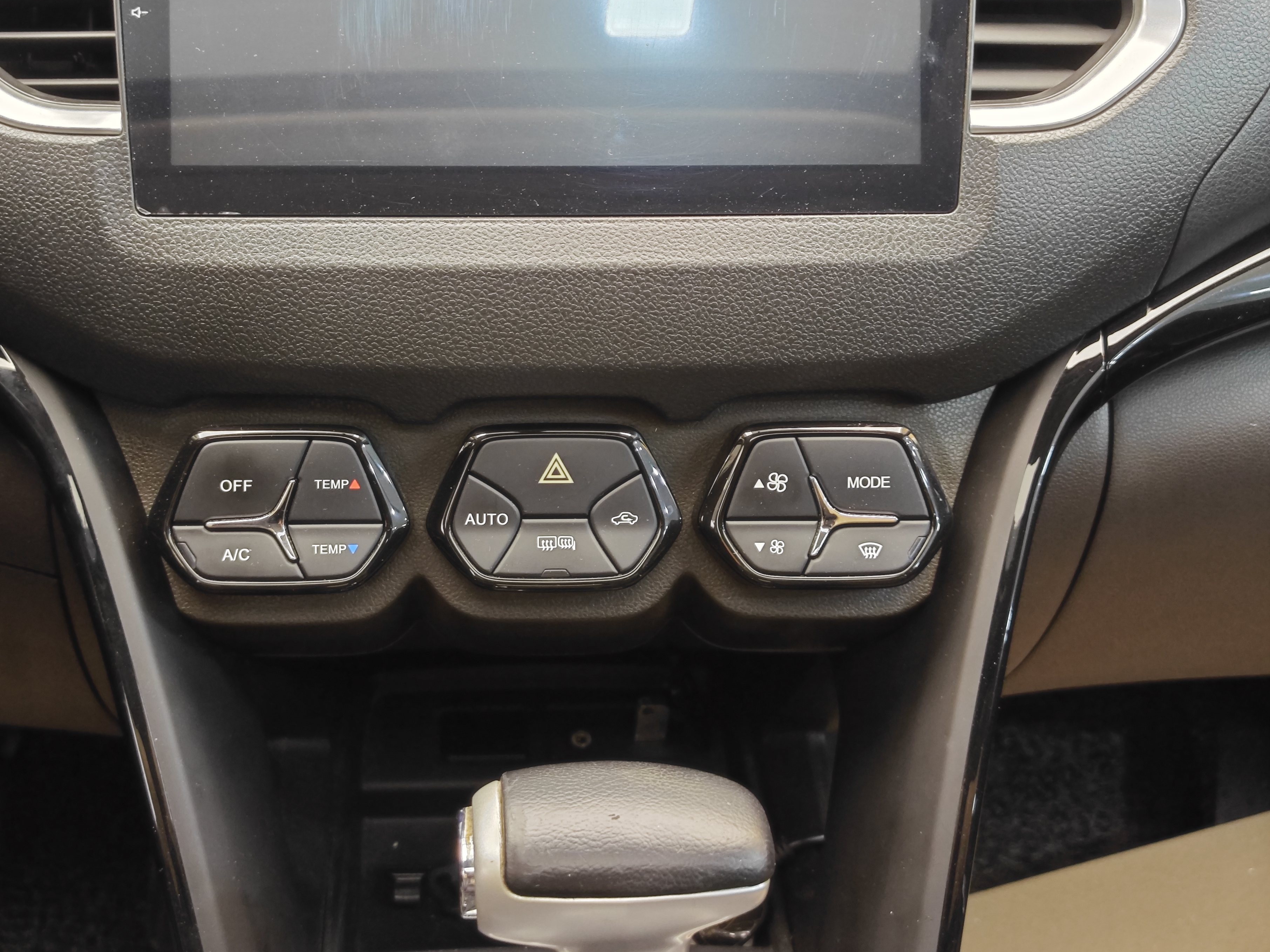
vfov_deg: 28.0
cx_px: 555
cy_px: 433
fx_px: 1908
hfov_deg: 36.8
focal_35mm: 52
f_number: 1.9
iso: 500
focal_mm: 8.7
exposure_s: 1/25
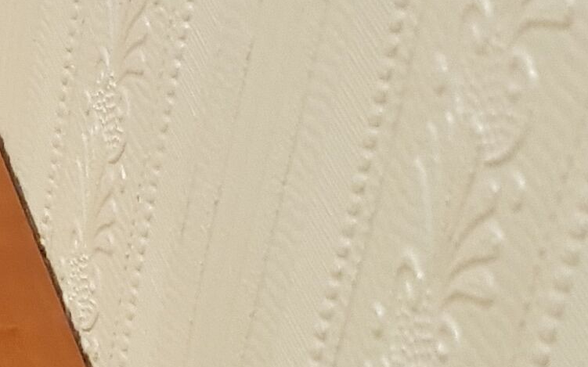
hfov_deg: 13.1
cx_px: -395
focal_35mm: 148
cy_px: 335
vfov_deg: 8.8
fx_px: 2371
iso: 250
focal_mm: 4.2
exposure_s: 1/11
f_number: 1.7
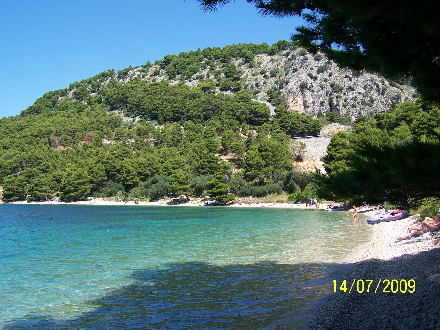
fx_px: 483
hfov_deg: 49.0
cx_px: 220
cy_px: 165
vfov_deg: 37.7
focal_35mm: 38
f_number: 2.8
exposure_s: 1/800
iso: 80
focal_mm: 6.3
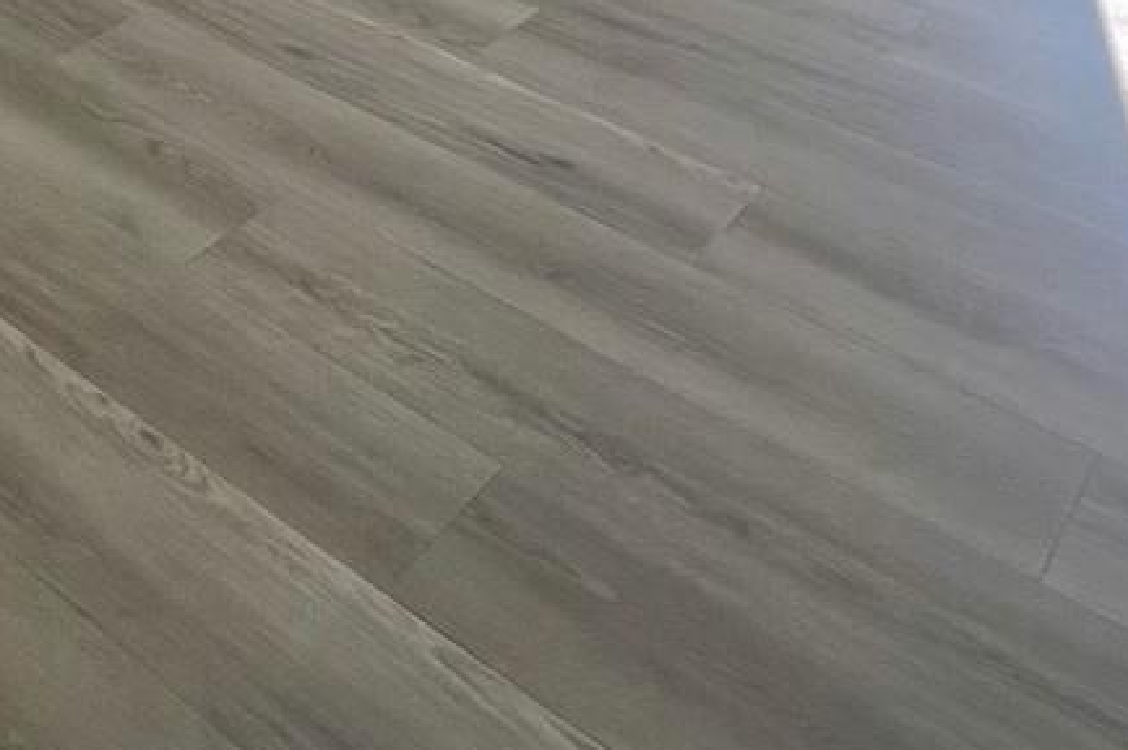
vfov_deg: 17.7
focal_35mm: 50
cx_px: -169
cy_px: -794
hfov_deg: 33.5
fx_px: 1565
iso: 32
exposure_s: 1/307
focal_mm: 1.57
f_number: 1.8
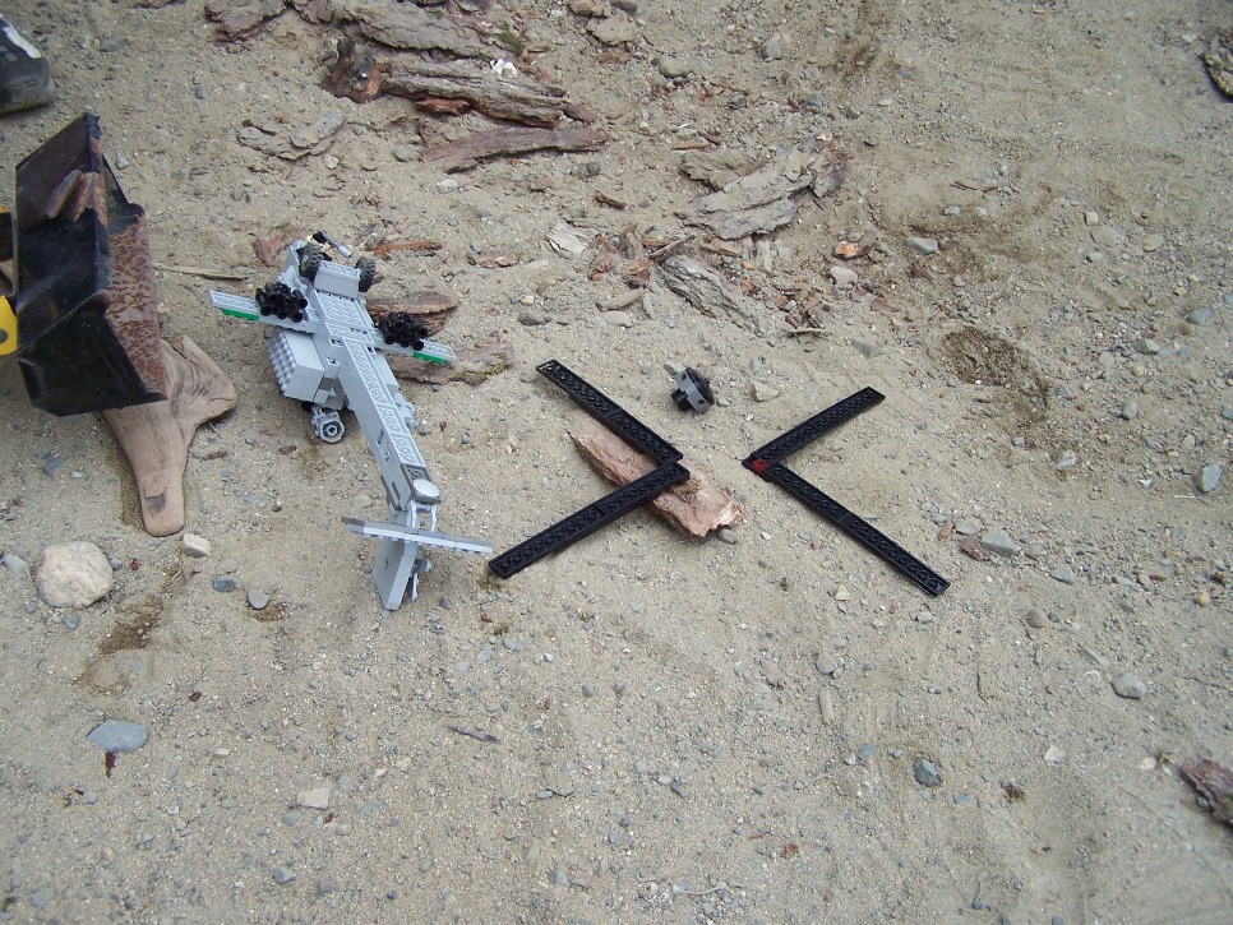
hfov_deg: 49.0
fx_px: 1354
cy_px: 462
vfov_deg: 37.7
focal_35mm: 38
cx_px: 616
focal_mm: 6.3
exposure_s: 1/250
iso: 80
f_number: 2.8
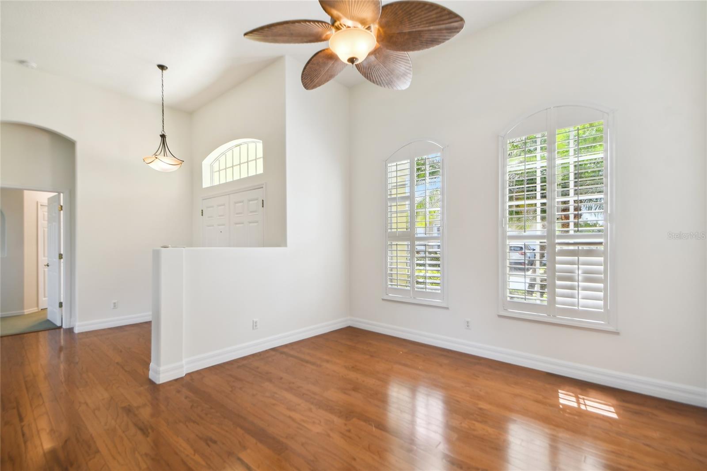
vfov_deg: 77.3
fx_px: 295
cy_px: 236
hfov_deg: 100.4
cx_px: 354
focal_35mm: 15
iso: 100
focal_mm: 10
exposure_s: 1/25
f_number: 7.1
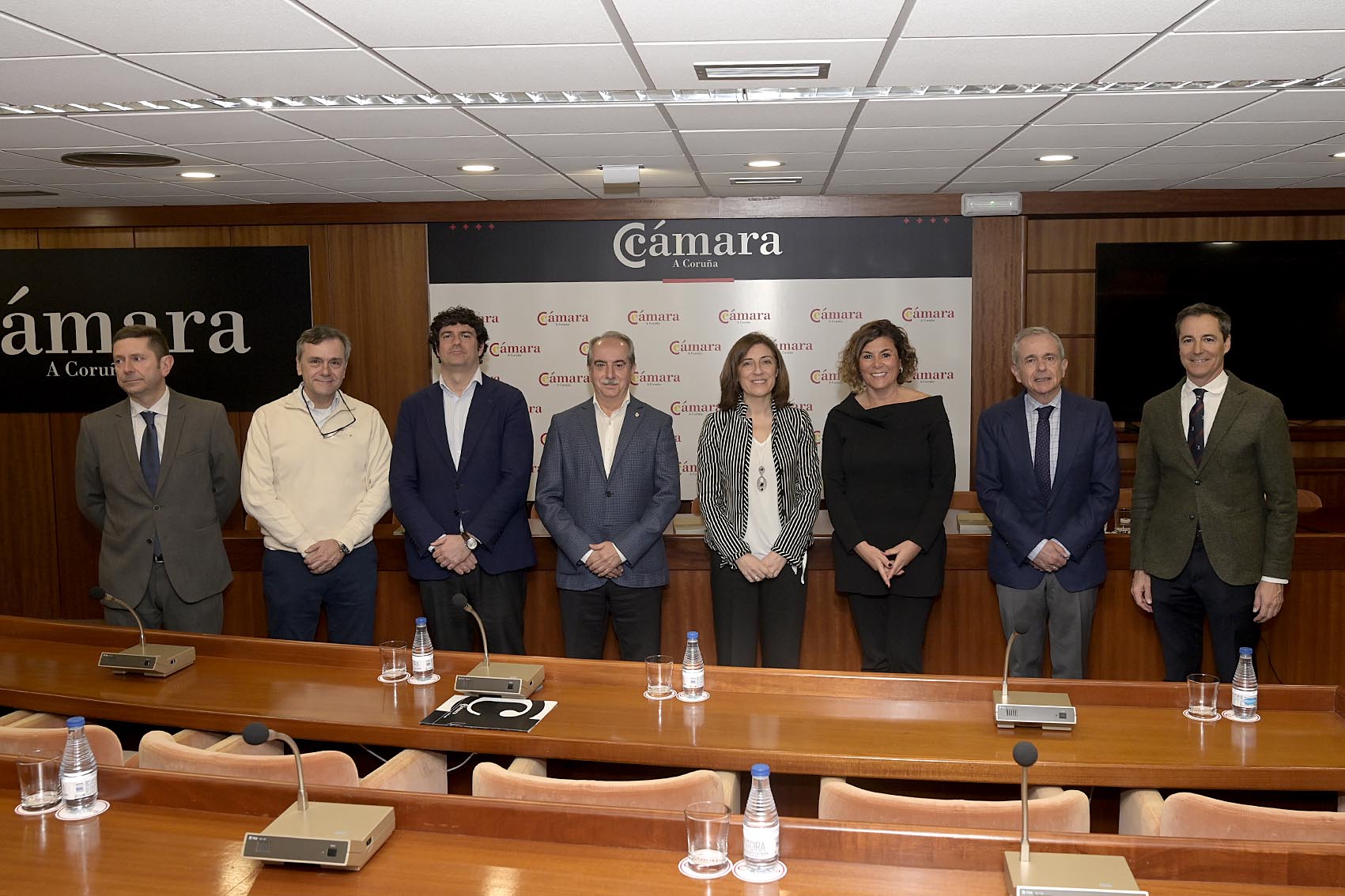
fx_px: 1102
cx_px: 672
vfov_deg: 44.3
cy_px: 448
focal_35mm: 30
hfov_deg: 62.8
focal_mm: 29.5
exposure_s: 1/250
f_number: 6.3
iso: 1600
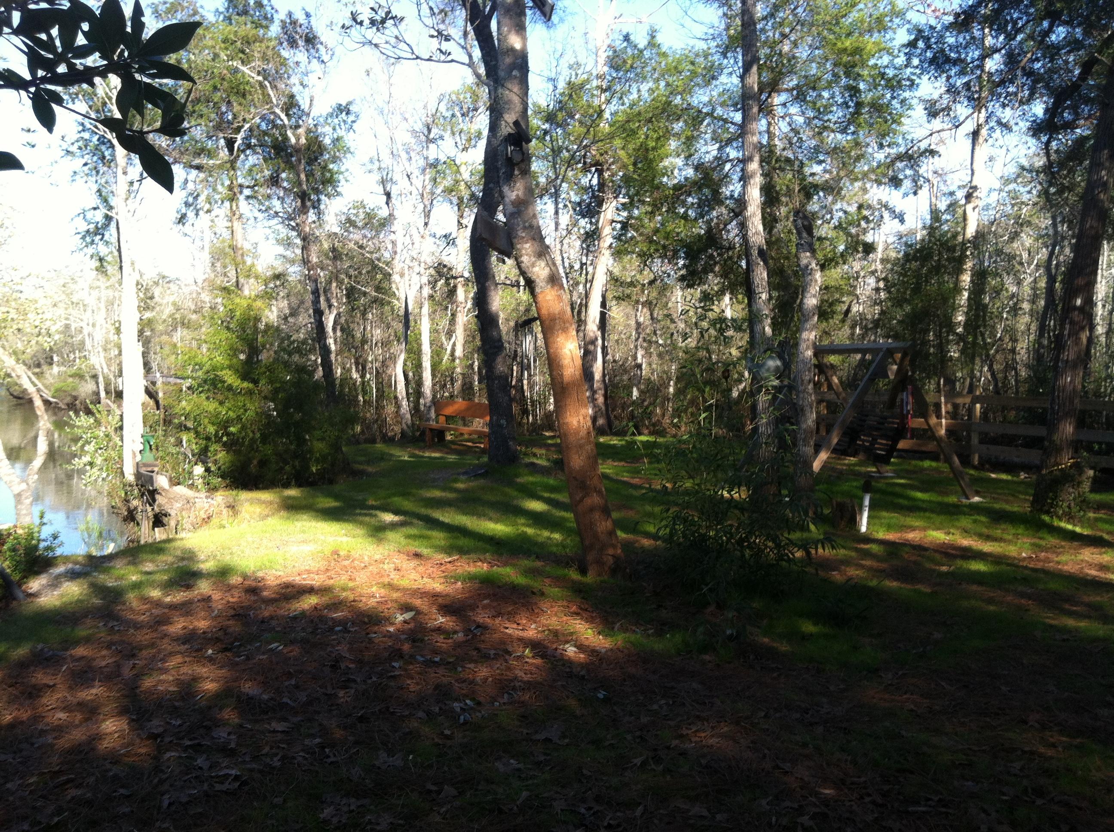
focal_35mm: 35
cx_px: 557
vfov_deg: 40.6
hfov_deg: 52.7
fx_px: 1125
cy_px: 416
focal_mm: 3.85
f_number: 2.8
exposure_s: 1/330
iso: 80
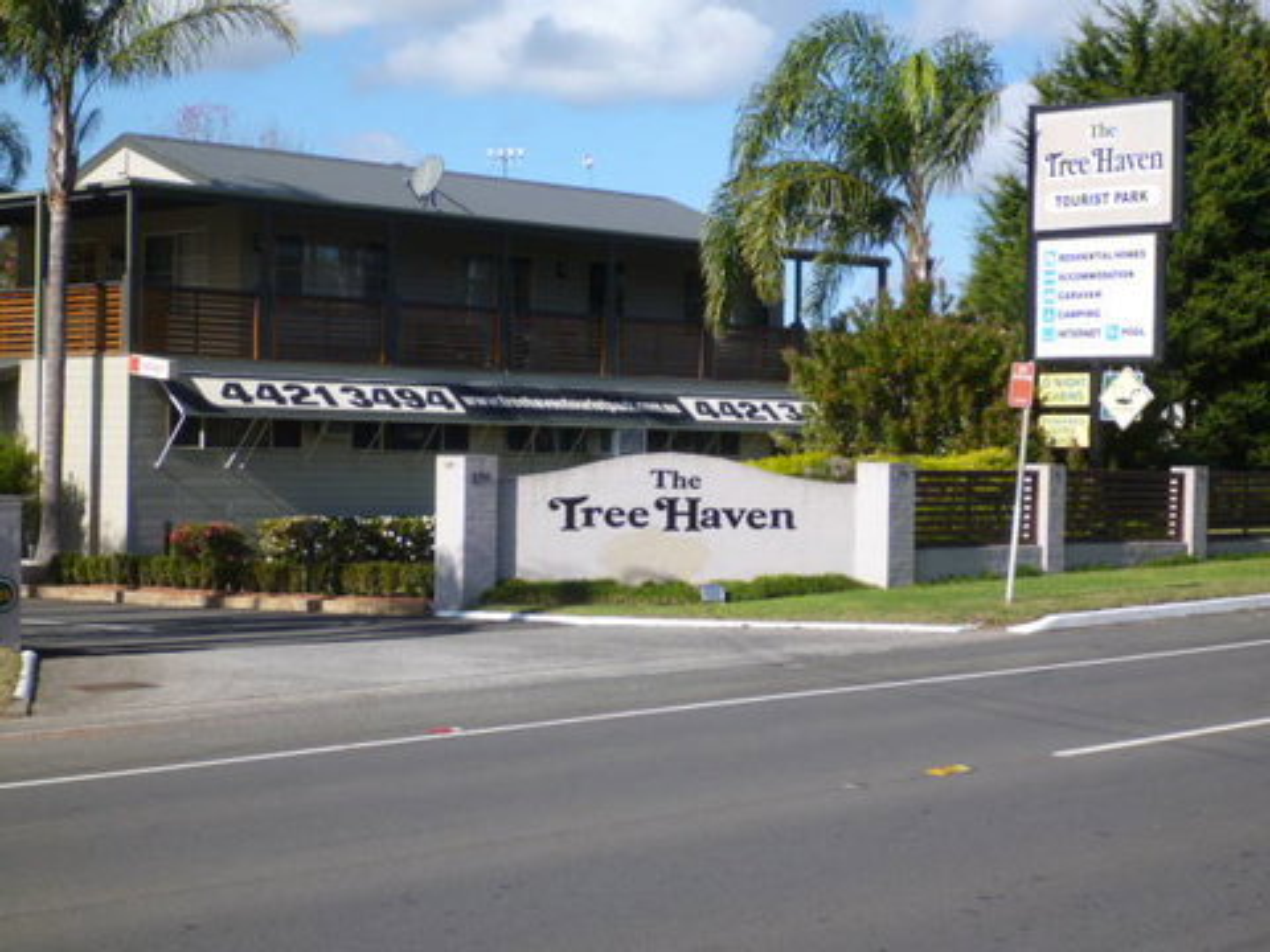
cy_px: 476
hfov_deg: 27.4
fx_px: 2605
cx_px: 635
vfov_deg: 20.7
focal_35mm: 71
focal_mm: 12.6
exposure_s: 1/250
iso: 100
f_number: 5.4
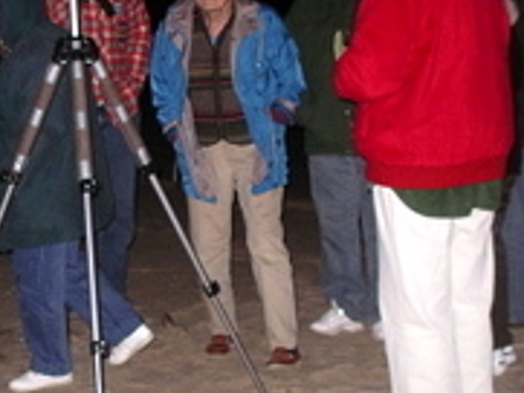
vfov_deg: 15.1
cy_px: 176
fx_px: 1484
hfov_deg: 19.9
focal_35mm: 98
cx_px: 165
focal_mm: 7.8
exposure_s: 1/40
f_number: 2.8
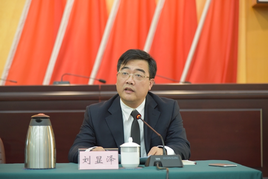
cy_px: 90
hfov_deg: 17.0
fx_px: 894
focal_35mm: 120
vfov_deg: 11.4
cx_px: 134
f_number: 4
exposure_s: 1/60
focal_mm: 120
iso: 4000
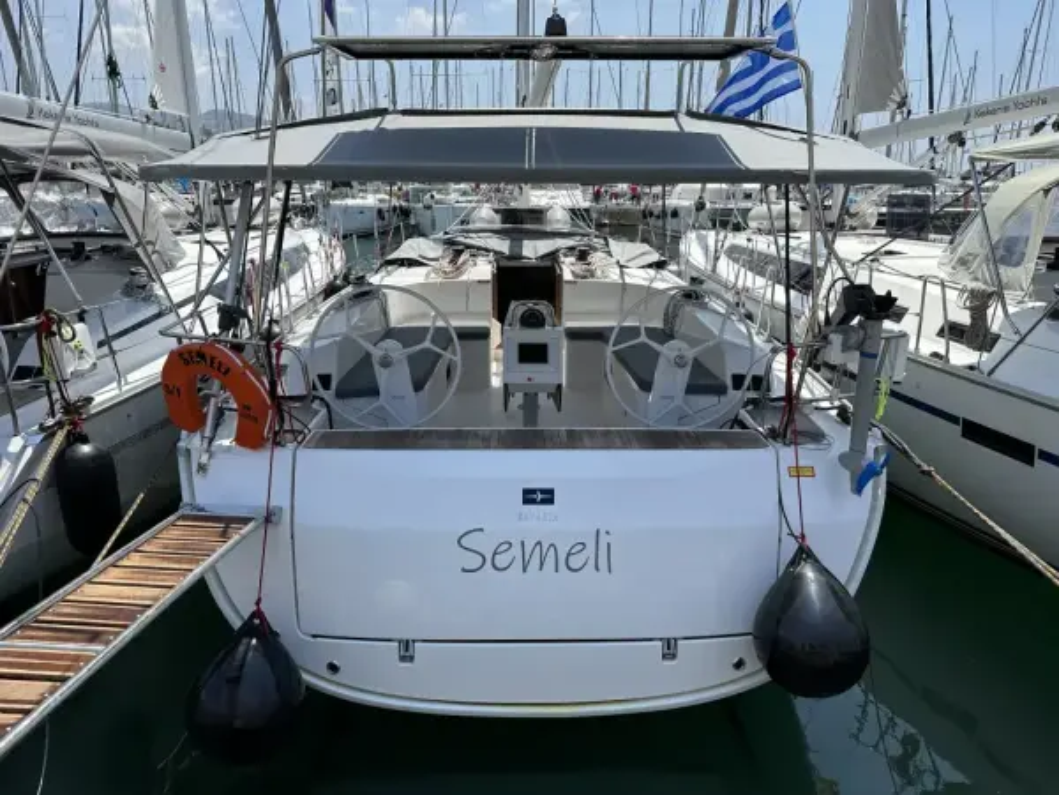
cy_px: 398
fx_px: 734
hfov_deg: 71.6
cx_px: 530
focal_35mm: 24
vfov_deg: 56.8
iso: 80
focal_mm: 6.86
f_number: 1.78
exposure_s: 1/5263
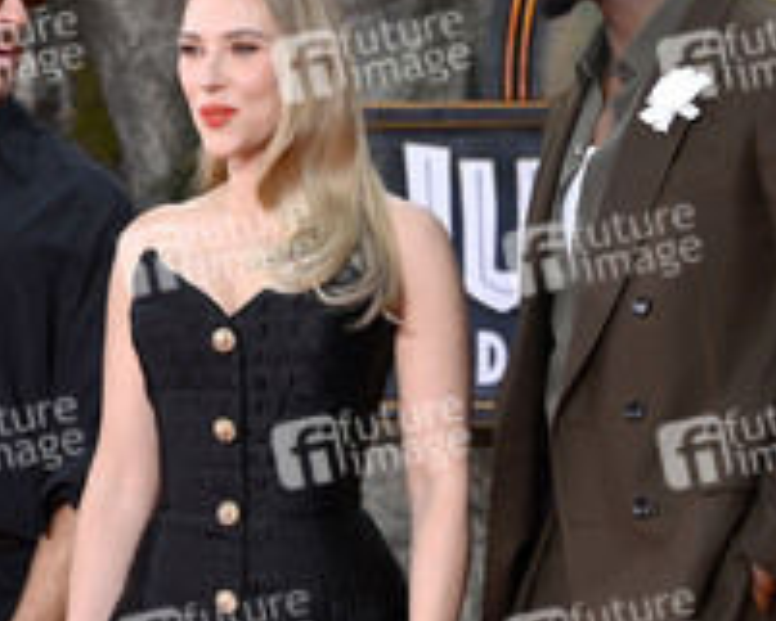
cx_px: 268
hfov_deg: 5.4
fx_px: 8226
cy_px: 347
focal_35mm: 358
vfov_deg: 4.3
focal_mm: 170
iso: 640
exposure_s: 1/200
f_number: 8
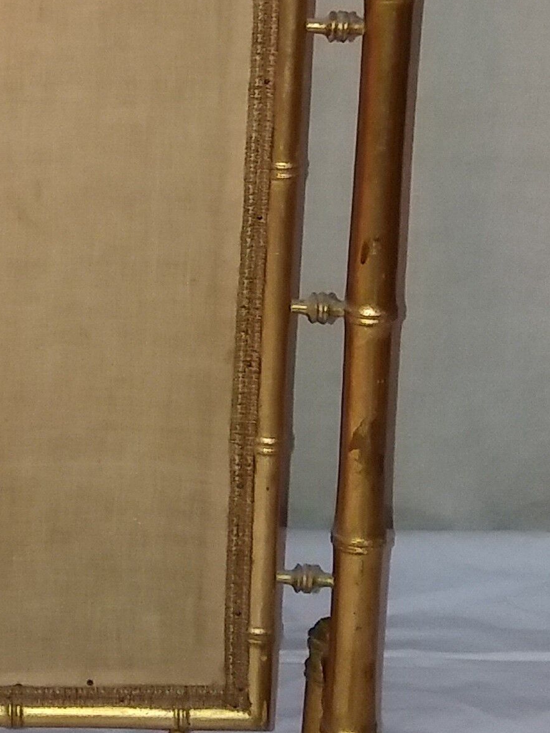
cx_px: -116
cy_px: 73
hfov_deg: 14.6
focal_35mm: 98
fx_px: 2075
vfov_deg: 19.7
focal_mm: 3.7
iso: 160
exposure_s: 1/15
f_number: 1.9
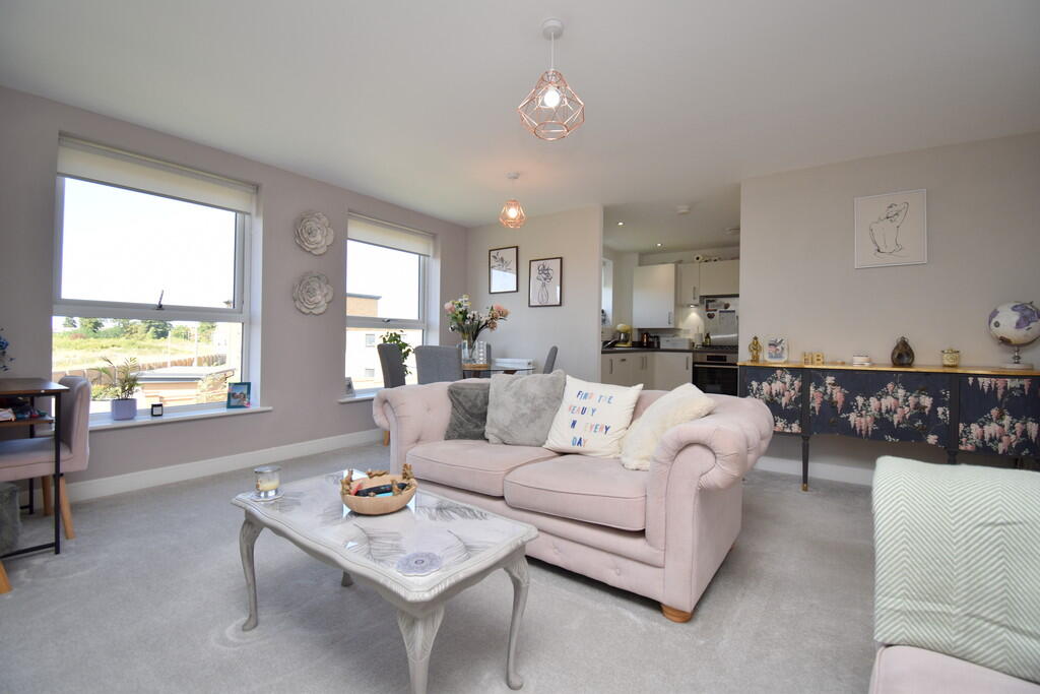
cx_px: 520
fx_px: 433
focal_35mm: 15
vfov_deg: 77.3
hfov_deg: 100.4
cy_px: 347
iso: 250
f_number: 5
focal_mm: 10
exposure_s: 1/200
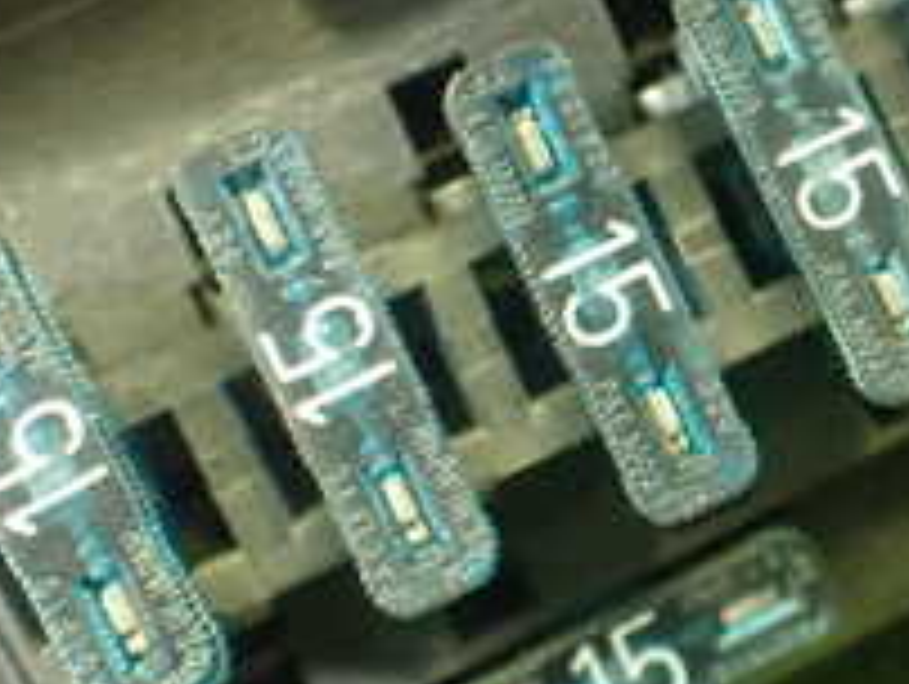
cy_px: 171
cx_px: 918
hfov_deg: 21.2
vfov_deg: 16.5
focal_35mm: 89
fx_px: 2340
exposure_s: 1/40
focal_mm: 5.4
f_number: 2.3
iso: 800
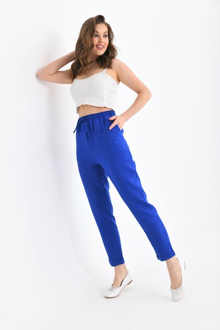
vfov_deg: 41.9
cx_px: 109
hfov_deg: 28.6
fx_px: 431
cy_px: 167
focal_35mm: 47
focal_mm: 46
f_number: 6.3
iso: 160
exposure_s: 1/125
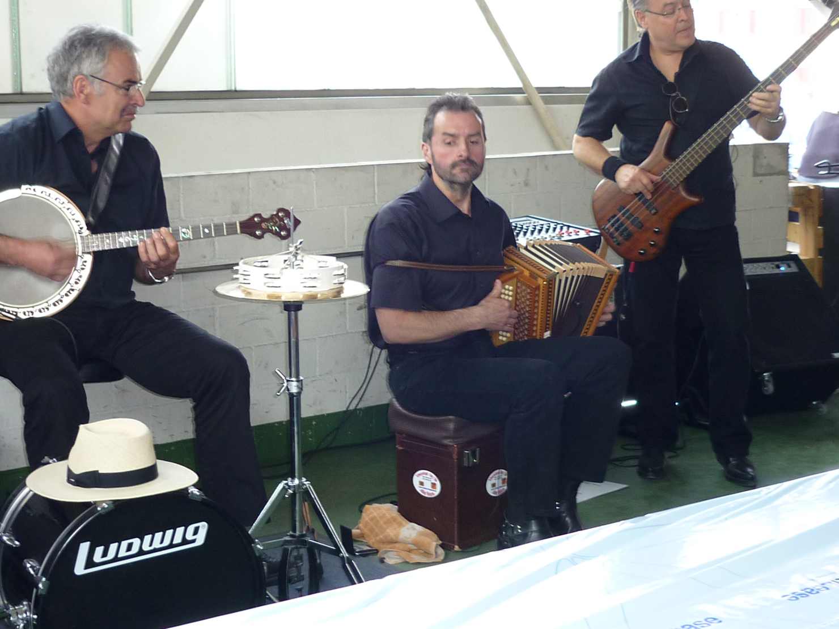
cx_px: 420
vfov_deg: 23.7
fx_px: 1503
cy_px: 314
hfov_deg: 31.2
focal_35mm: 62
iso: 125
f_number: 3
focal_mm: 6.4
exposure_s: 1/30
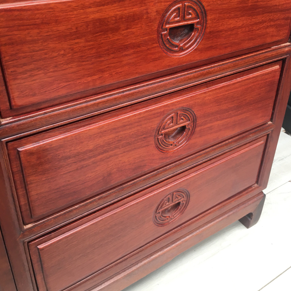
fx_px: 333
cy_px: 99
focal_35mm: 35
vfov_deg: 46.5
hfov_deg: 47.2
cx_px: 146
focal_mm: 4.15
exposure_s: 1/33
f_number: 2.2
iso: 32
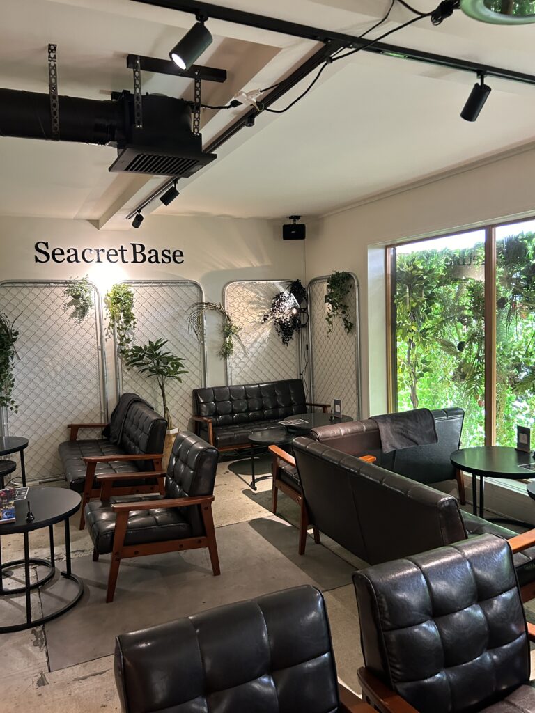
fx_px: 536
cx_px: 268
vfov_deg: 67.3
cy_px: 356
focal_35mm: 26
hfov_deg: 53.1
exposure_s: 1/50
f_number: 1.5
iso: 320
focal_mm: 5.7
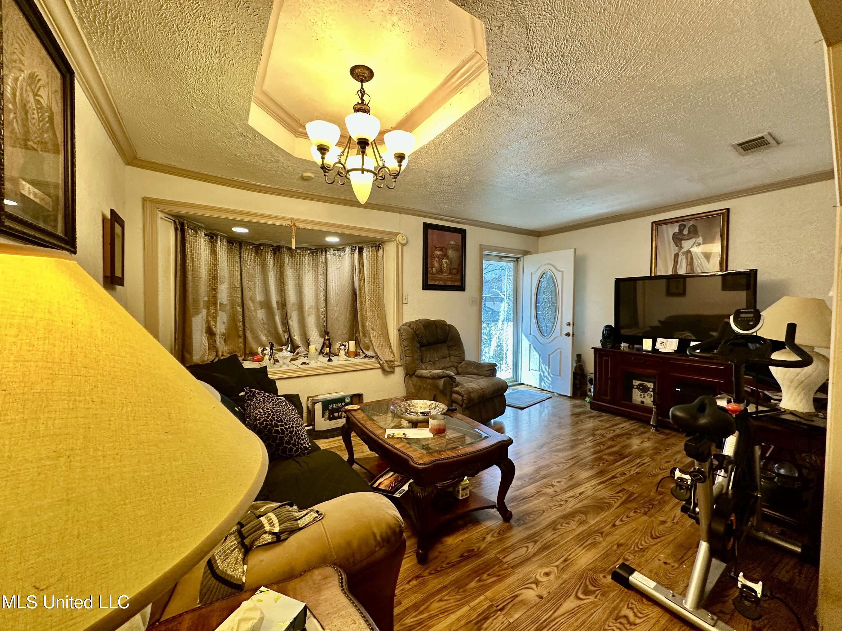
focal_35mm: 14
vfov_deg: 85.7
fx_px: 341
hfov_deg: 102.1
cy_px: 316
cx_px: 421
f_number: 2.2
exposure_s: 1/60
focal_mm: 2.22
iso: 250
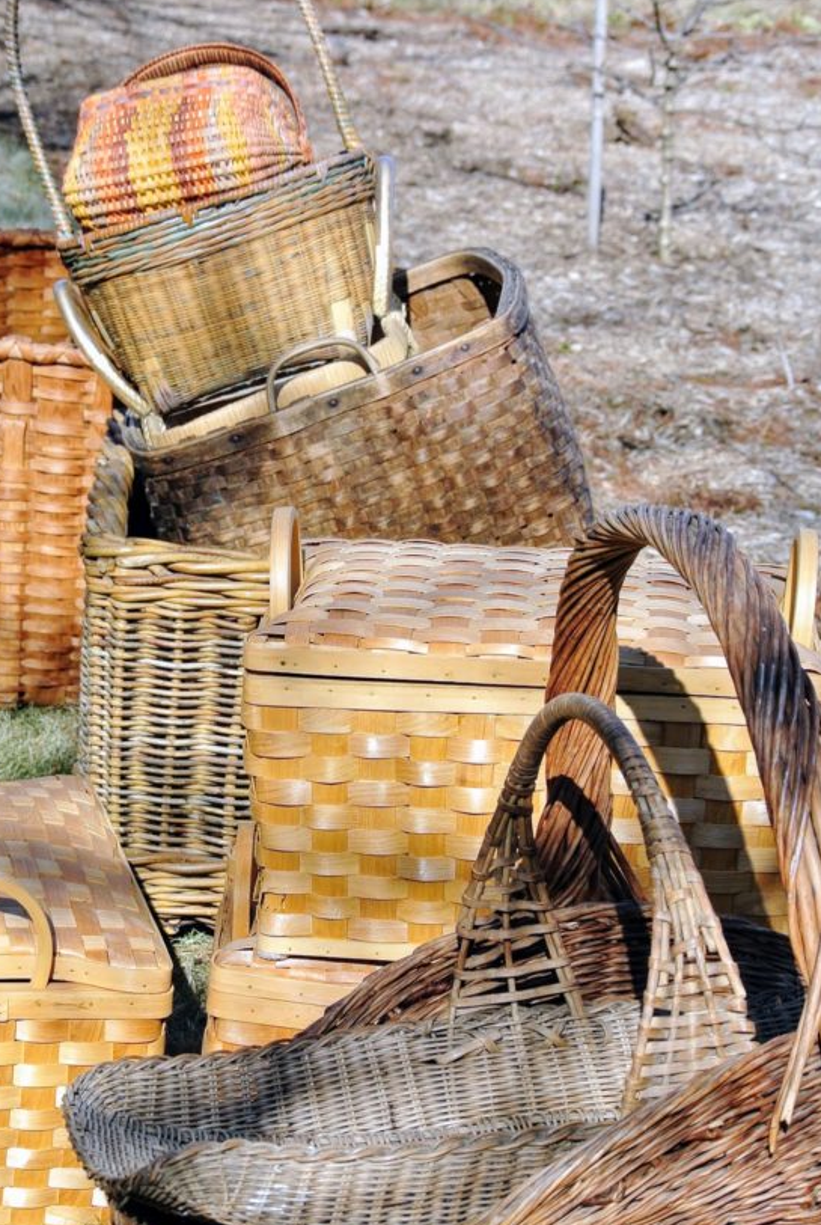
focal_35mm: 102
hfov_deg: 13.5
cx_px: 328
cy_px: 595
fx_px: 3476
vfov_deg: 20.0
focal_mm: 30
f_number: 4.5
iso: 100
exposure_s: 1/500
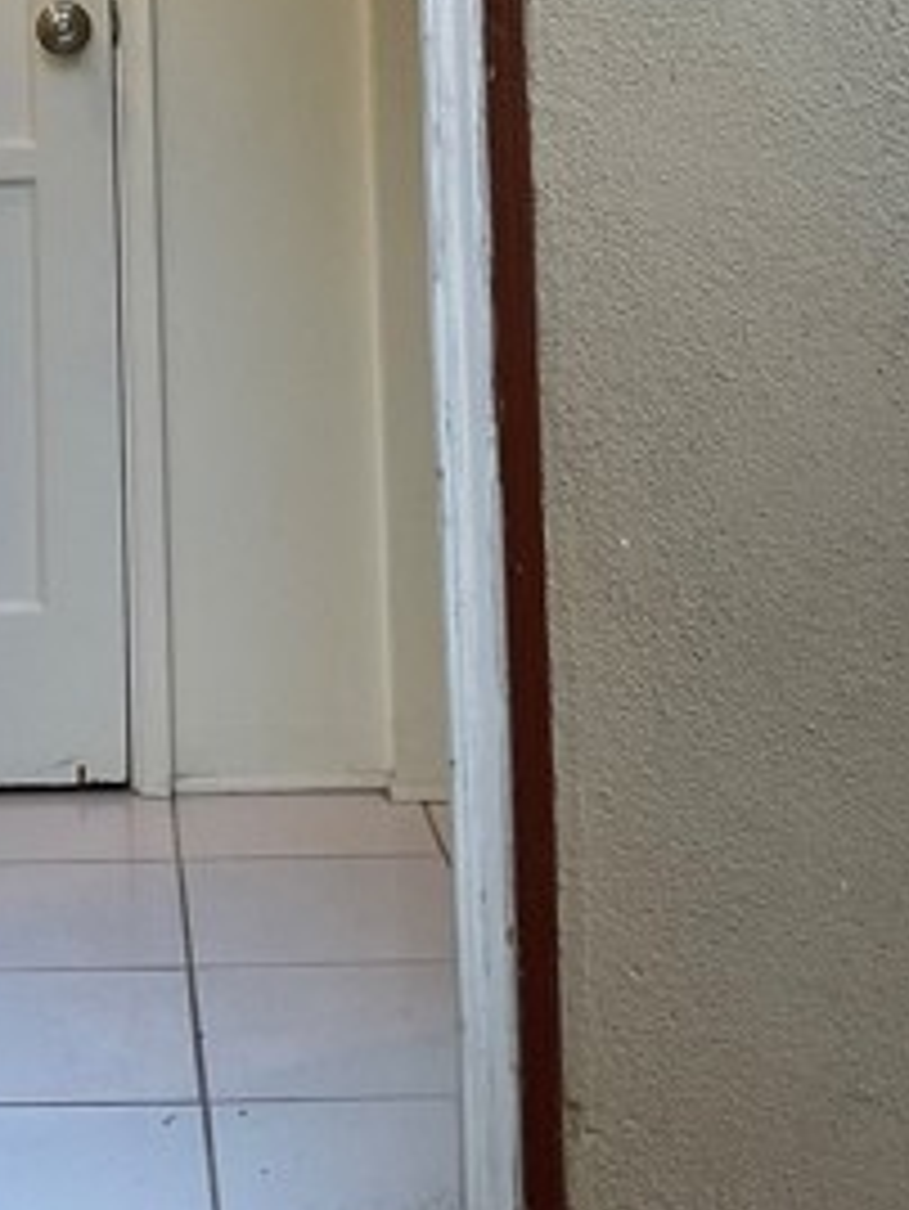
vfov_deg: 26.1
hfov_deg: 20.8
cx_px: 72
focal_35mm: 69
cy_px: -103
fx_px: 2414
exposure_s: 1/120
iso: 50
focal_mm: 3
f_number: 1.8
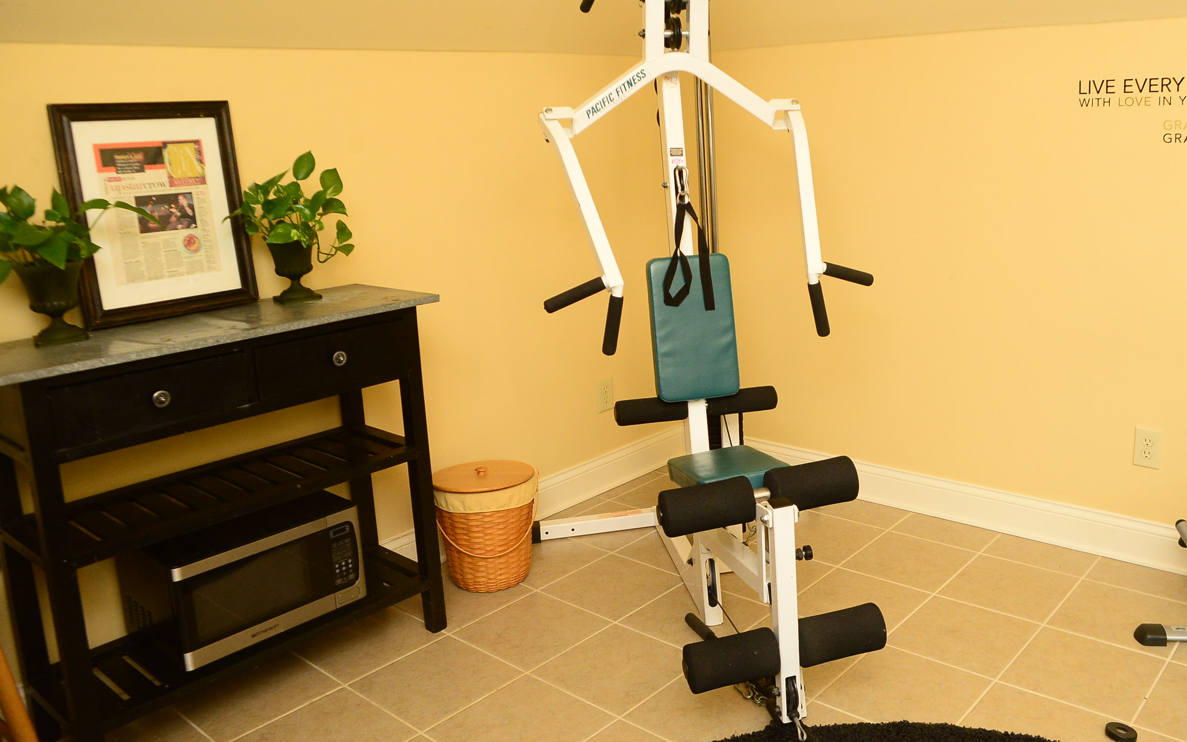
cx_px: 702
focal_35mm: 29
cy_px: 288
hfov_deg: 64.1
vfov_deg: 42.9
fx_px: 938
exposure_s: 1/160
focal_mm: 24
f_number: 6.3
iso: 2500
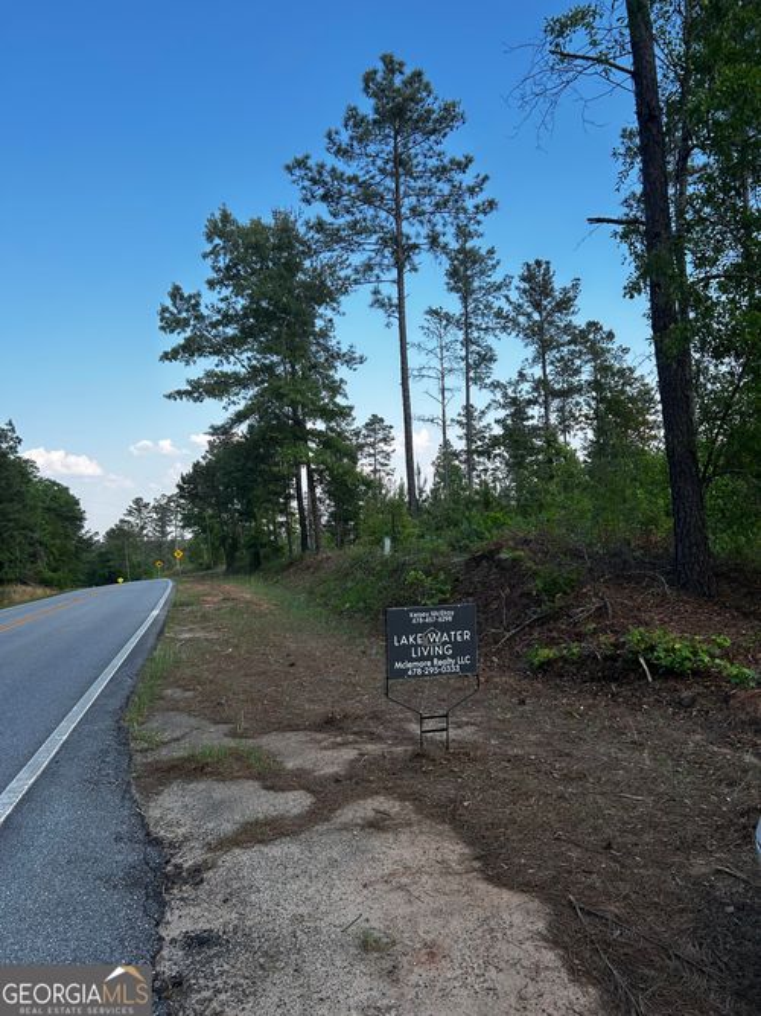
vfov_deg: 67.3
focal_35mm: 26
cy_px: 508
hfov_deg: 53.0
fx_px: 762
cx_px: 380
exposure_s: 1/1468
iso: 50
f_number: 1.5
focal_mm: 5.7
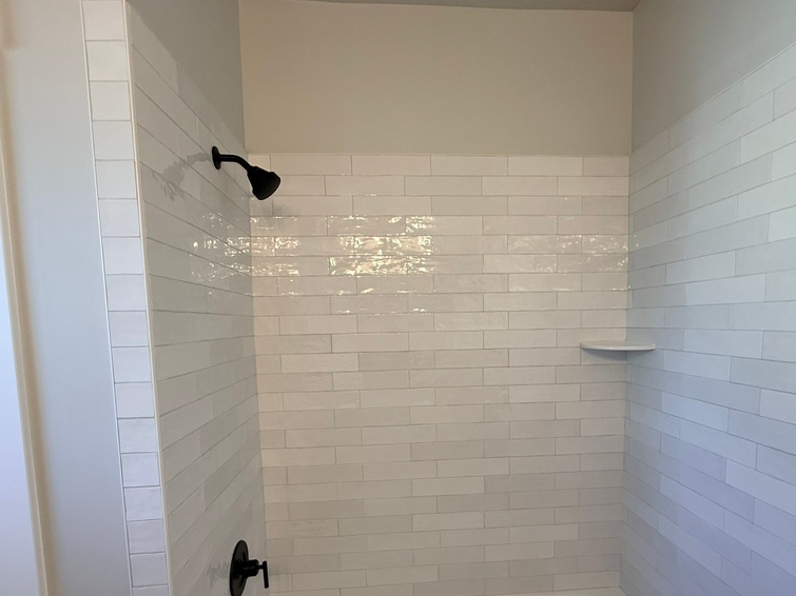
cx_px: 421
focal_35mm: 19
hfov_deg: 84.6
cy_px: 359
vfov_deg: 68.0
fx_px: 437
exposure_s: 1/120
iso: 160
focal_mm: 2.22
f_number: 2.2
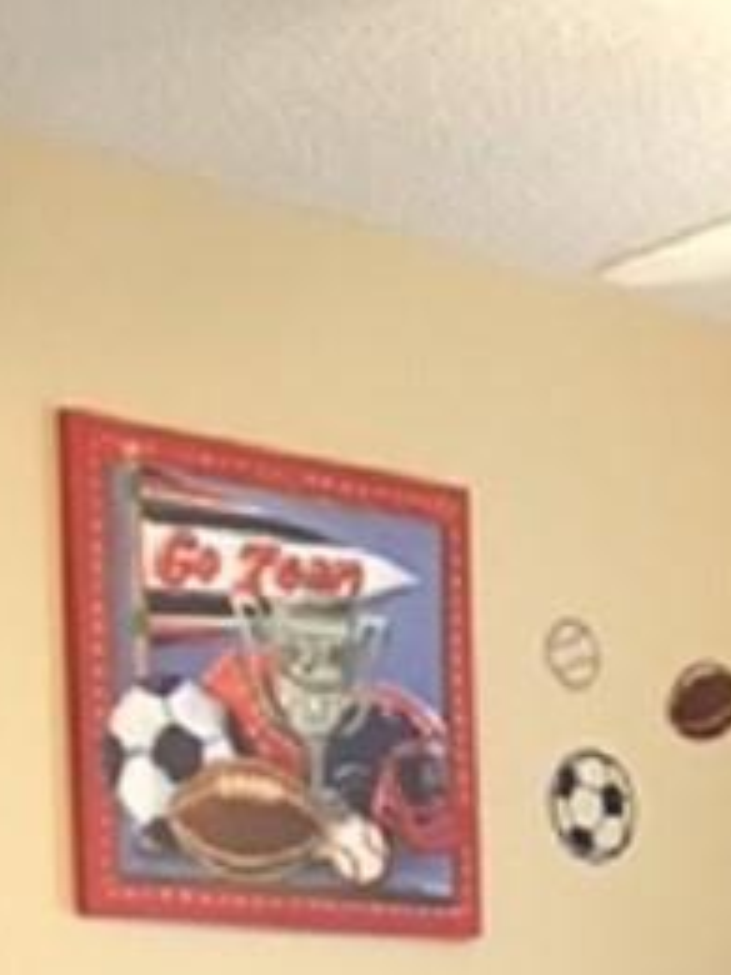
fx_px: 3210
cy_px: 1376
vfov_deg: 16.1
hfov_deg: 11.7
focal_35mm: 114
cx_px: 1421
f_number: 2.2
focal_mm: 4.15
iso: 100
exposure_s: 1/15
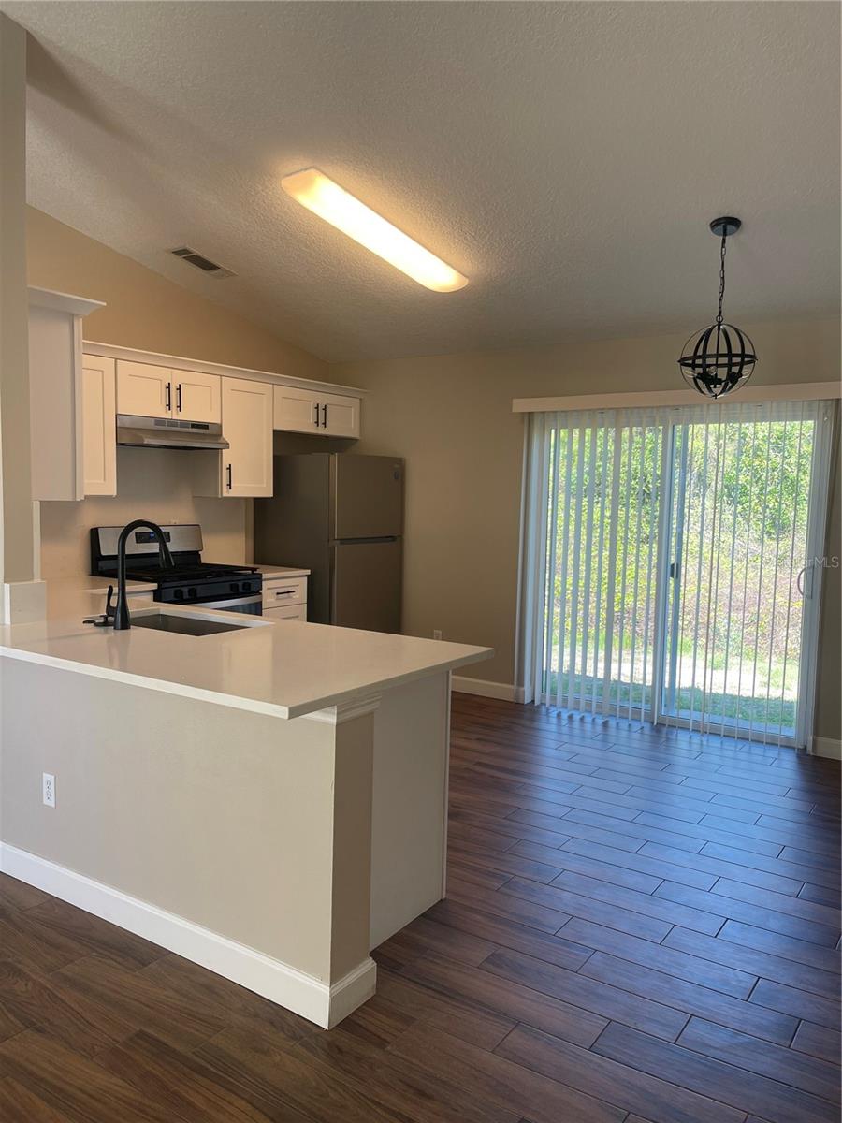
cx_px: 421
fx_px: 811
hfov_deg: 54.9
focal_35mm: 25
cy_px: 562
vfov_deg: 69.4
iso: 50
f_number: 1.6
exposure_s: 1/120
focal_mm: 5.1
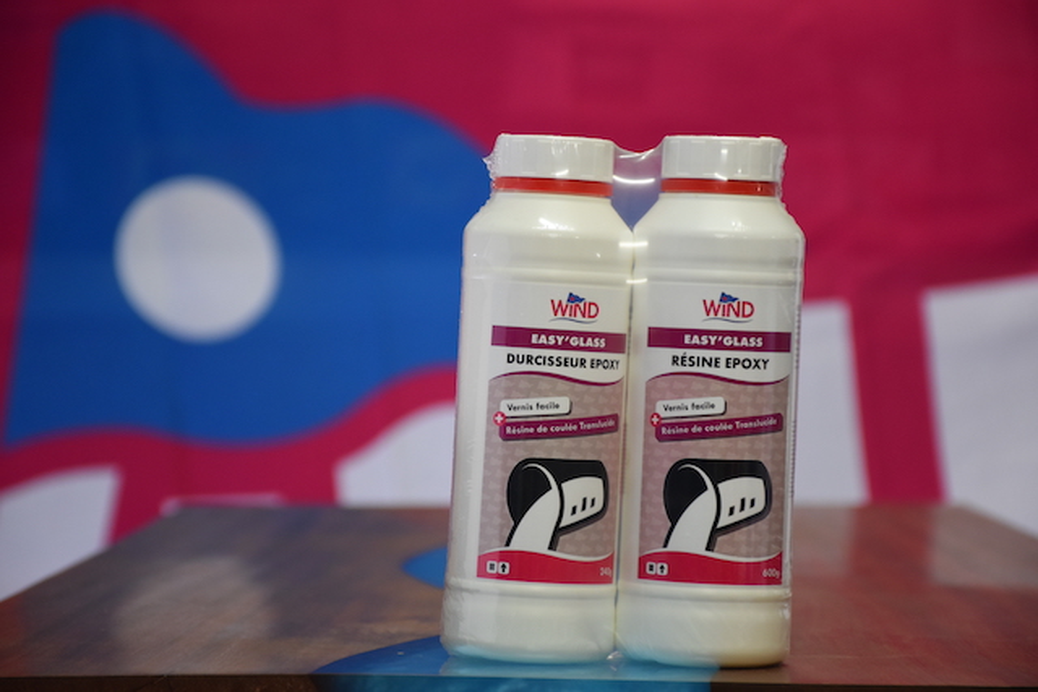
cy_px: 346
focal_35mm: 142
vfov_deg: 9.6
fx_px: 4109
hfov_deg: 14.4
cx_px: 519
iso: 800
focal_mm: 95
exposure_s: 1/60
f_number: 5.3
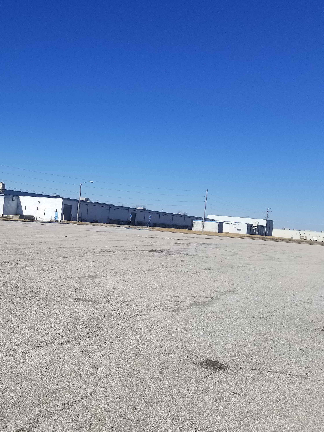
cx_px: 44
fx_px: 437
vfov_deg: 52.6
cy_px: 217
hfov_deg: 38.4
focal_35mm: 35
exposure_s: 1/4720
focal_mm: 4.25
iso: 50
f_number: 1.7
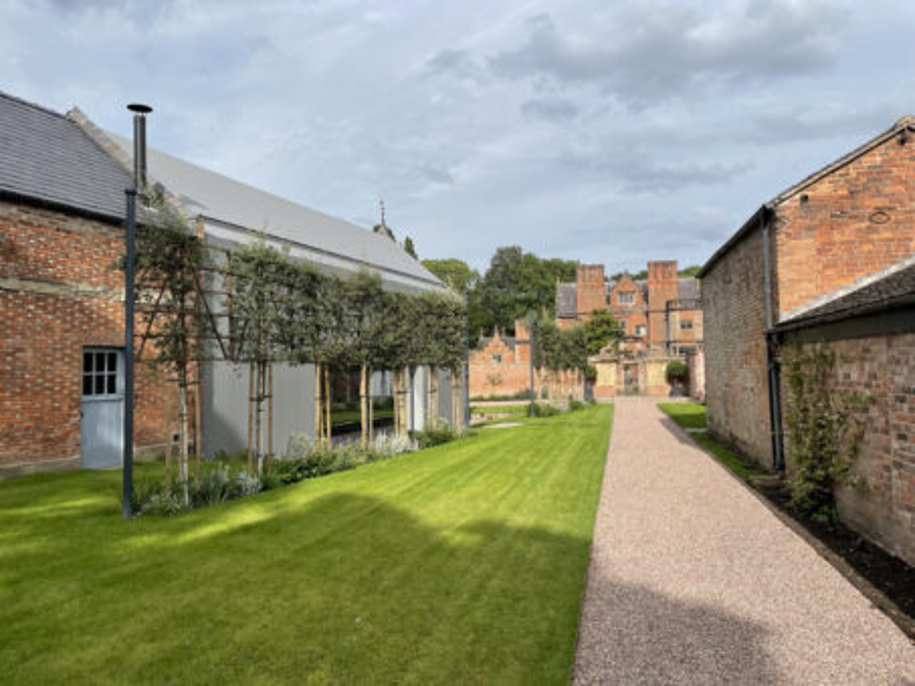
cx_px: 458
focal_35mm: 26
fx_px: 687
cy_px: 343
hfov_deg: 67.3
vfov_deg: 53.1
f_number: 1.6
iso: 32
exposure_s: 1/3861
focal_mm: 4.2
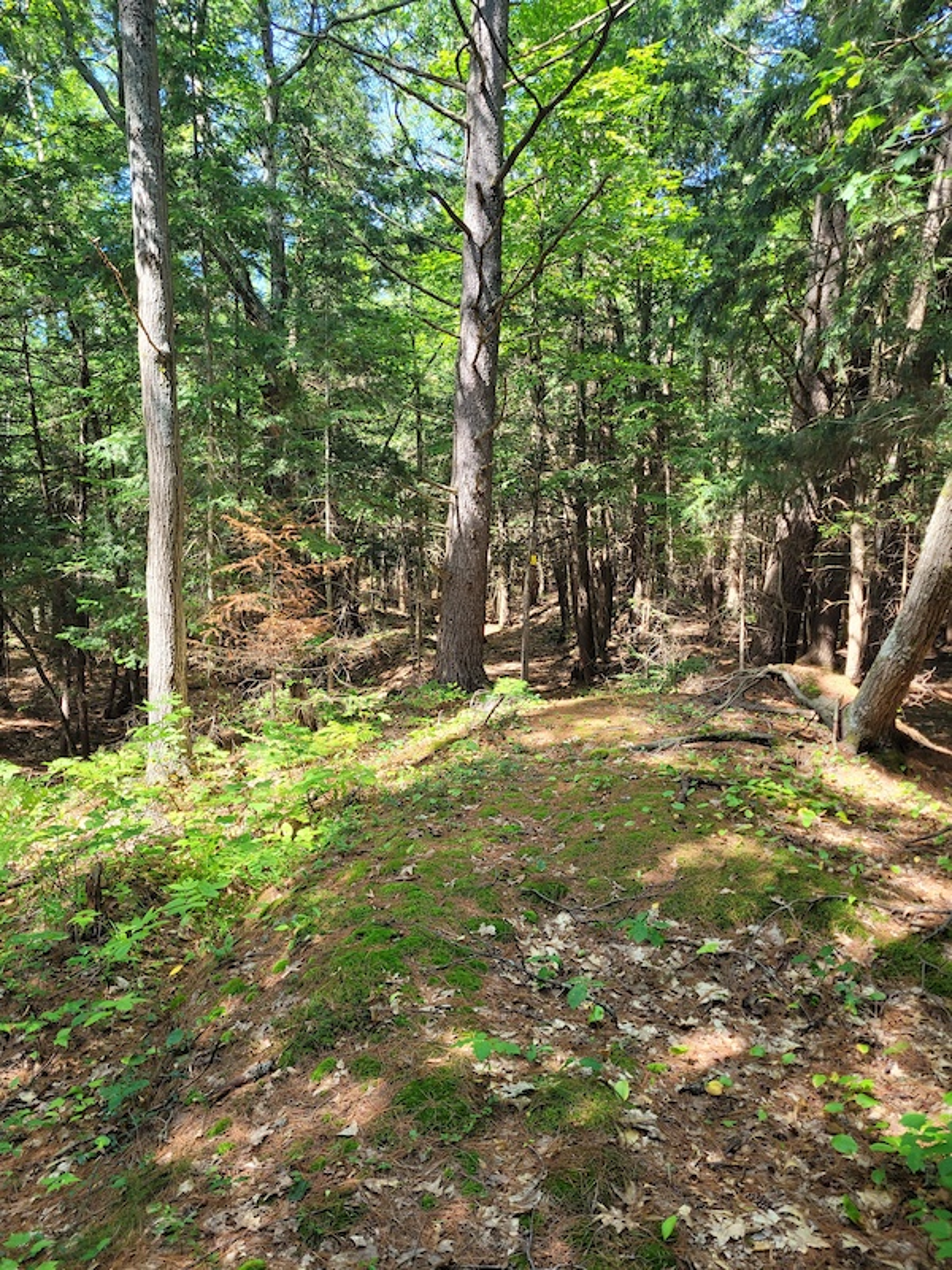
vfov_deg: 67.3
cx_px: 476
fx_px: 953
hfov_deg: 53.1
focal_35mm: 26
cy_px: 635
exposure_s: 1/120
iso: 64
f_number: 1.8
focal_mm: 5.4
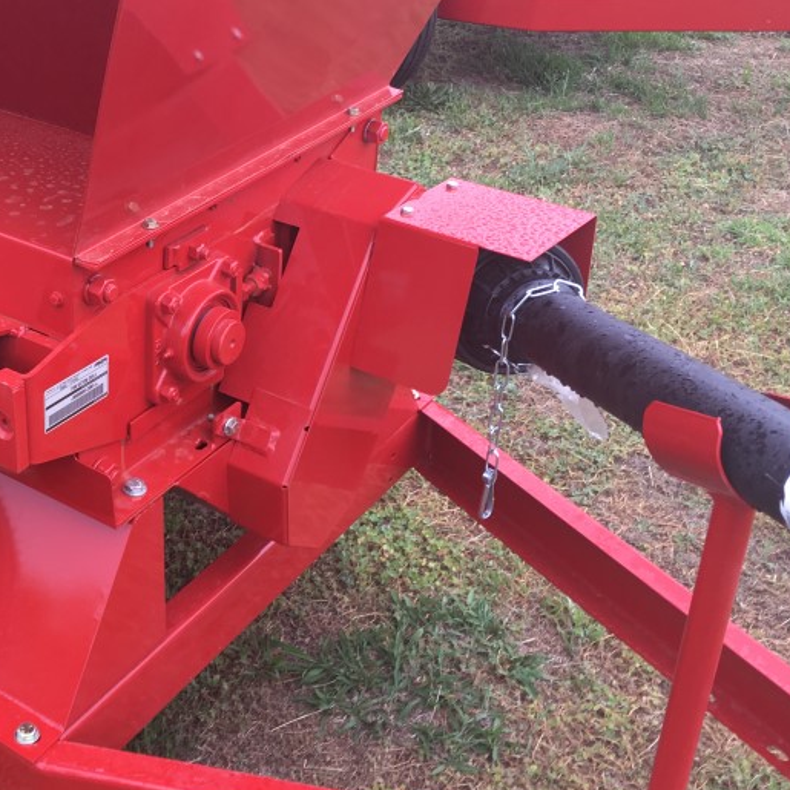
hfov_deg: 31.9
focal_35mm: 51
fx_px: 1317
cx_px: 94
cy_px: 316
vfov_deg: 33.3
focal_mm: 4.15
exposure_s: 1/50
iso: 25
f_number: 2.2
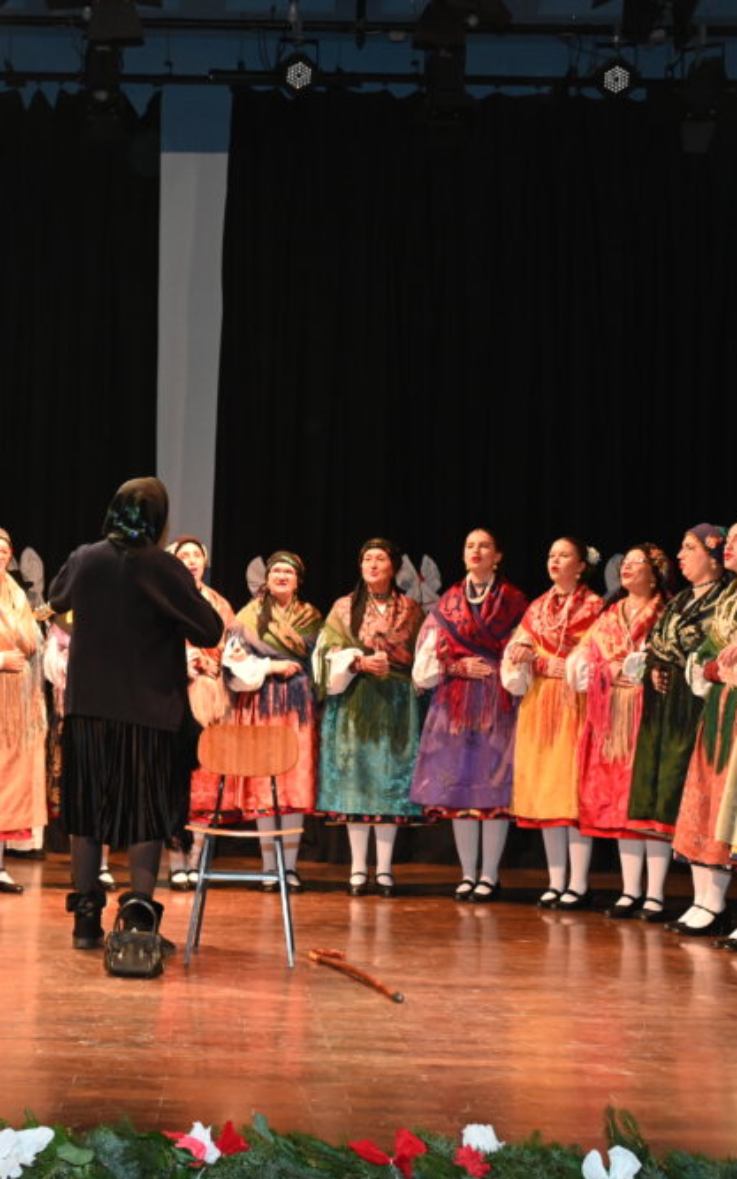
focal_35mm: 51
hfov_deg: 25.2
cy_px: 588
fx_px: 1632
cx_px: 212
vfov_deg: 39.7
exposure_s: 1/60
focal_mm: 32.5
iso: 2200
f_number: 4.8
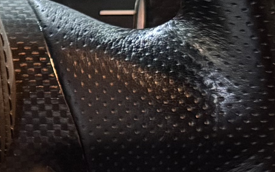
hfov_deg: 11.4
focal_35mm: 162
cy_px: 124
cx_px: -318
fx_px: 1214
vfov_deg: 8.1
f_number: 1.78
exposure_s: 1/30
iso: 1600
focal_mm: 6.76
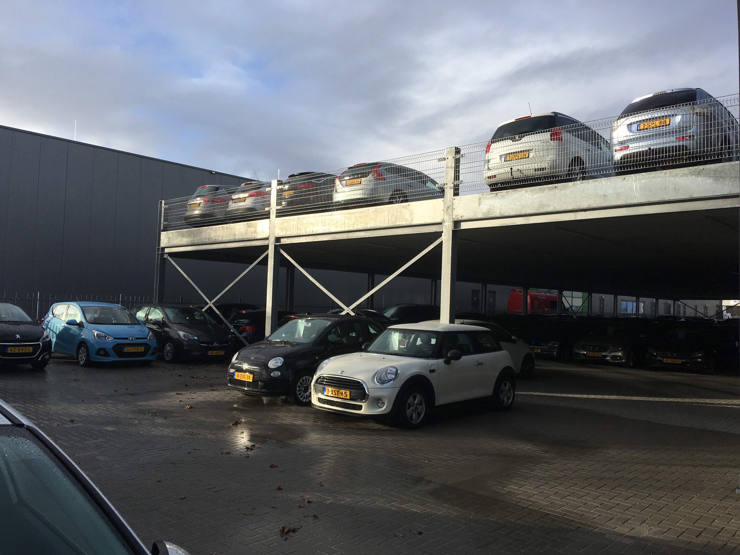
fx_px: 620
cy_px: 278
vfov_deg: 48.2
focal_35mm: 29
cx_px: 370
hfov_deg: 61.7
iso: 25
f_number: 2.2
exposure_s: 1/1261
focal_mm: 4.15
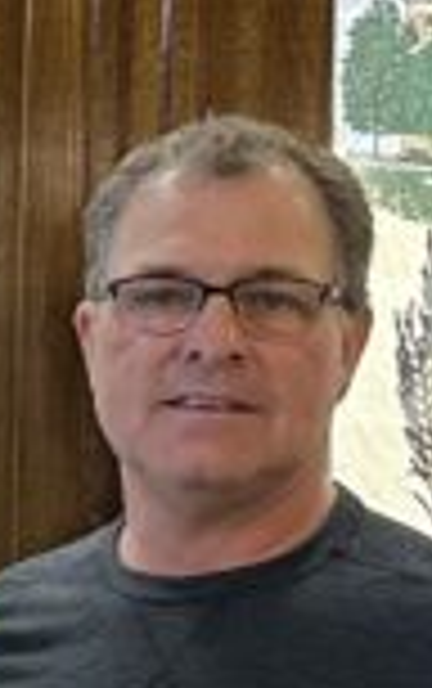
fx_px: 3193
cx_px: -572
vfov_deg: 12.3
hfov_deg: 7.3
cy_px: 490
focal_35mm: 170
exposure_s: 1/60
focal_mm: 6.86
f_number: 1.78
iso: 320
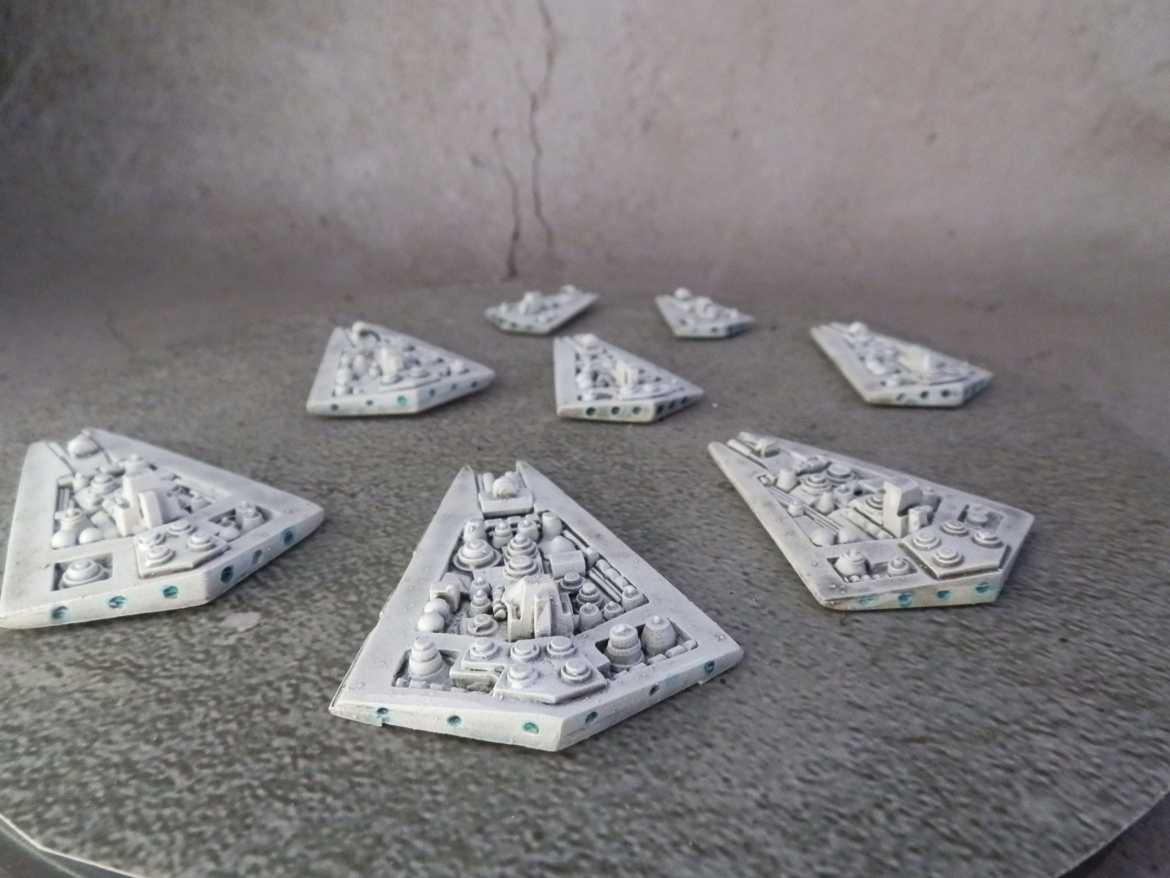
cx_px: 585
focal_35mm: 28
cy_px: 439
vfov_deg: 49.7
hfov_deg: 63.4
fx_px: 946
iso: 400
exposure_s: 1/200
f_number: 3.1
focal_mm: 5
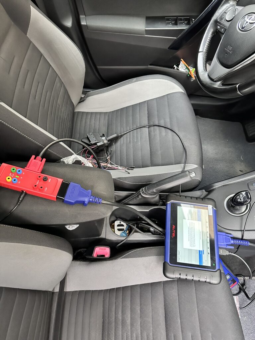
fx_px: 236
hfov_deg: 56.8
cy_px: 170
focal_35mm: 24
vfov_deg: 71.6
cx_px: 128
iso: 1000
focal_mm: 6.86
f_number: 1.78
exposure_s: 1/55
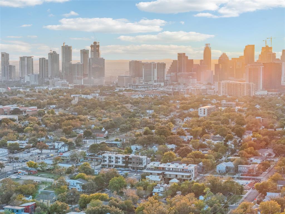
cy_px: 107
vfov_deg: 21.0
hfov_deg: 27.8
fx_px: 576
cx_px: 142
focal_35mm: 70
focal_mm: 19.4
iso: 200
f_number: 2.8
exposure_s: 1/500
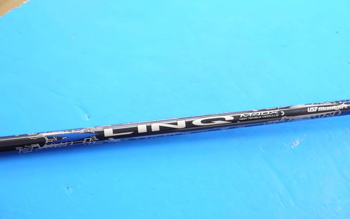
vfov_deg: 16.5
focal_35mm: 79
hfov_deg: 26.1
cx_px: 175
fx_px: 754
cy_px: 113
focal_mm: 37
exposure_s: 1/60
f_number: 5.4
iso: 800
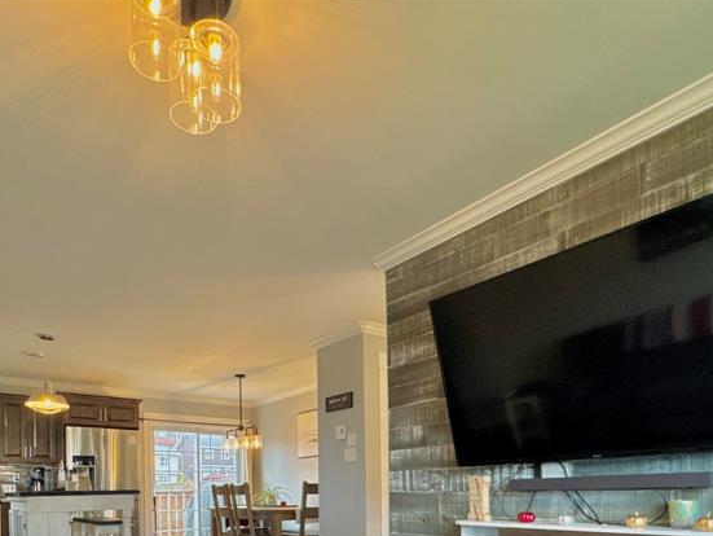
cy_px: 491
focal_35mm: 26
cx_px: 351
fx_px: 536
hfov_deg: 67.3
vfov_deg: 47.3
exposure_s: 1/120
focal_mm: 2.22
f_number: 2.2
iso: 200
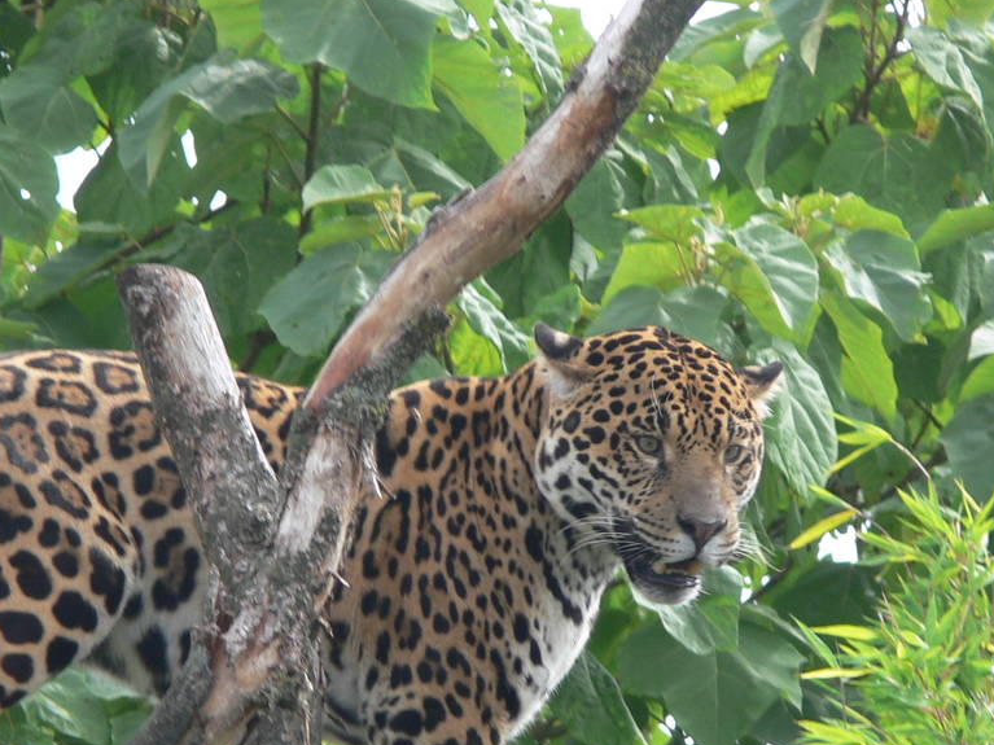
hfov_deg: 2.3
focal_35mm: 876
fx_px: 25150
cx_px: 342
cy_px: 522
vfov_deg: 1.7
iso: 80
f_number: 5.6
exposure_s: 1/125
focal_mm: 88.8
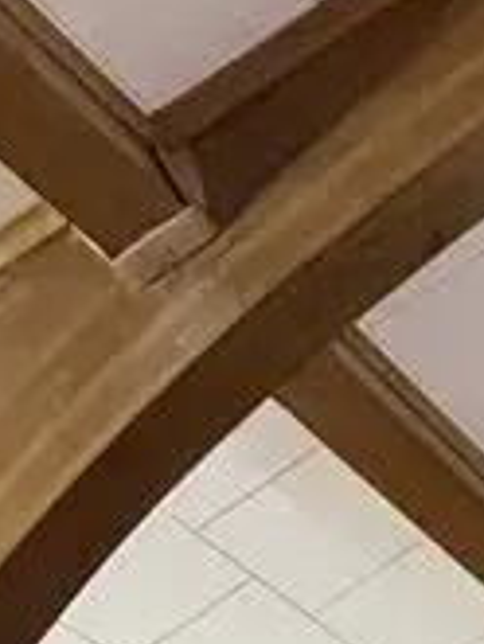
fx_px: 1899
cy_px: 1823
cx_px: 1710
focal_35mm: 102
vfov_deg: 12.0
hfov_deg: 9.2
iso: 500
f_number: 2.2
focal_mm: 2.22
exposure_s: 1/60
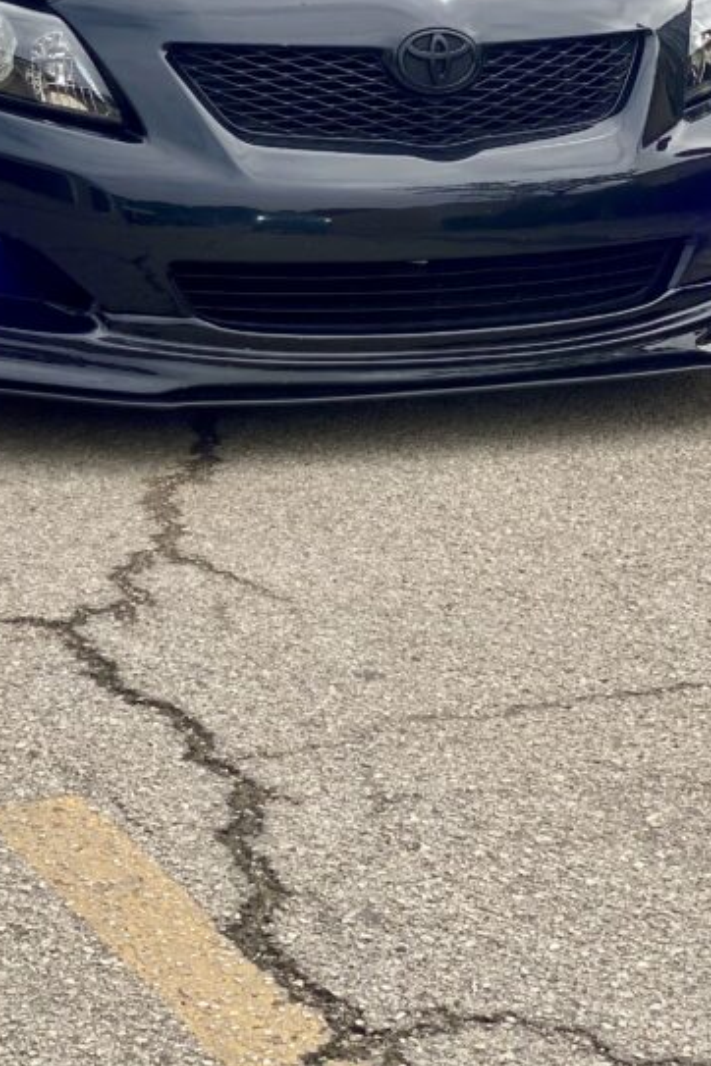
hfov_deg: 13.3
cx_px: 130
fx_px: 3022
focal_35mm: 102
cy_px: 84
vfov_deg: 19.6
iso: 20
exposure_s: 1/1199
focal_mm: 6
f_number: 2
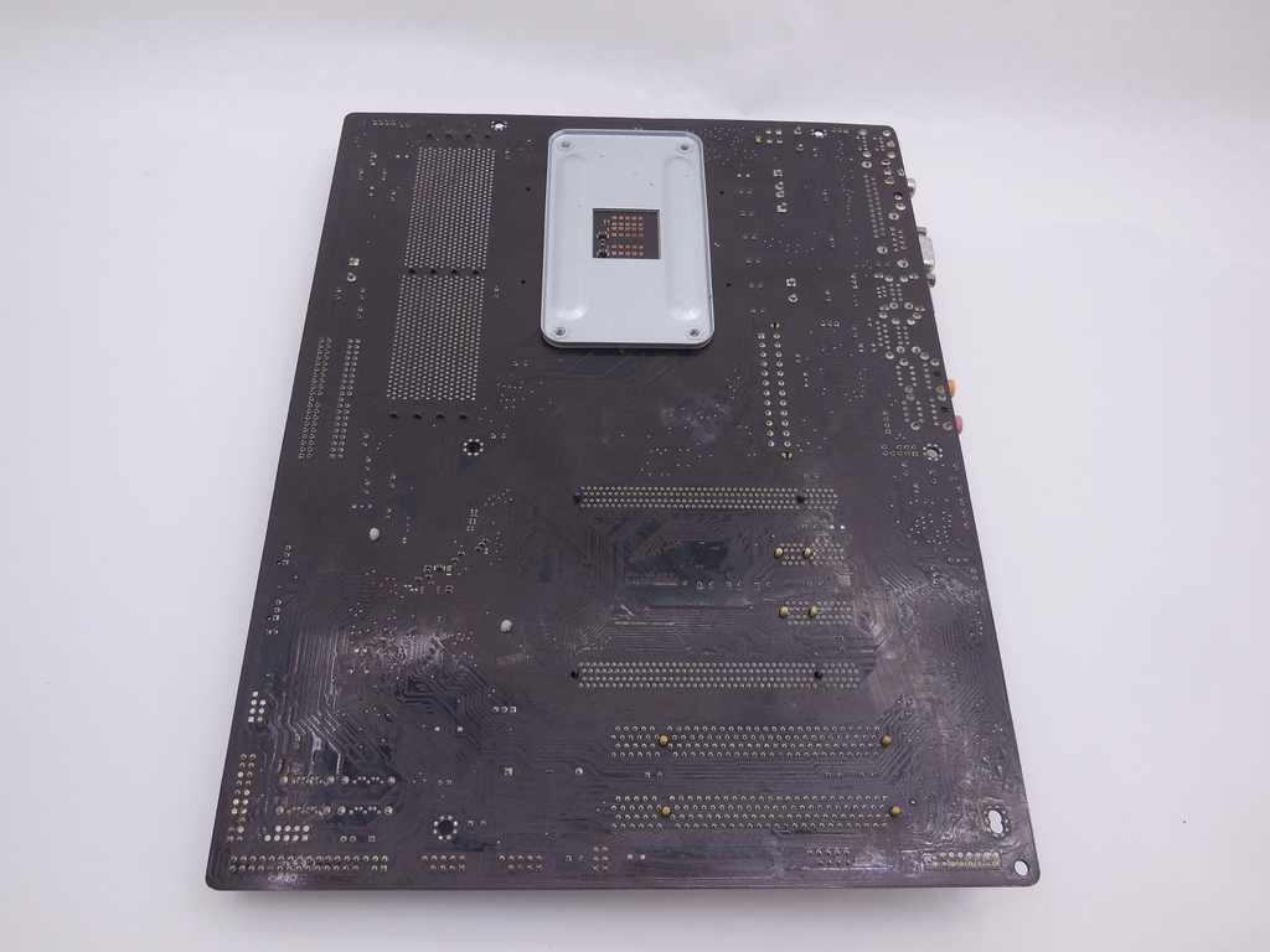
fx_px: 1101
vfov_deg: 46.8
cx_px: 635
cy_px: 476
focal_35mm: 30
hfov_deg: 60.0
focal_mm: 5.3
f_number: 3.2
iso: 125
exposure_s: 1/60
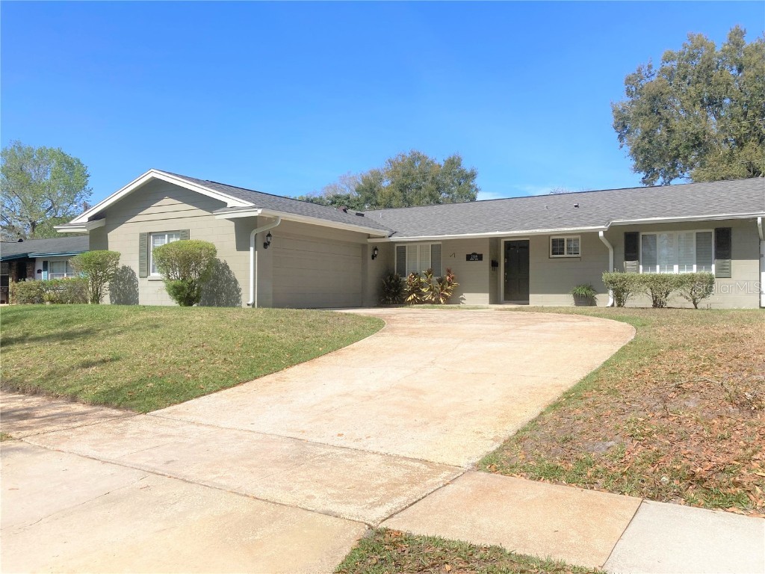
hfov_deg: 63.4
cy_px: 287
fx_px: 619
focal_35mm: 28
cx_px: 382
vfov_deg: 49.7
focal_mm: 3.99
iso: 25
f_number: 1.8
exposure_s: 1/2825
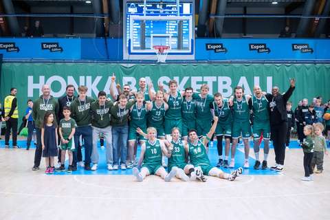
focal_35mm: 55
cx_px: 165
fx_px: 504
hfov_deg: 36.2
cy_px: 110
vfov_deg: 24.6
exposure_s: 1/400
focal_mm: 55
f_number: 4
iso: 1000
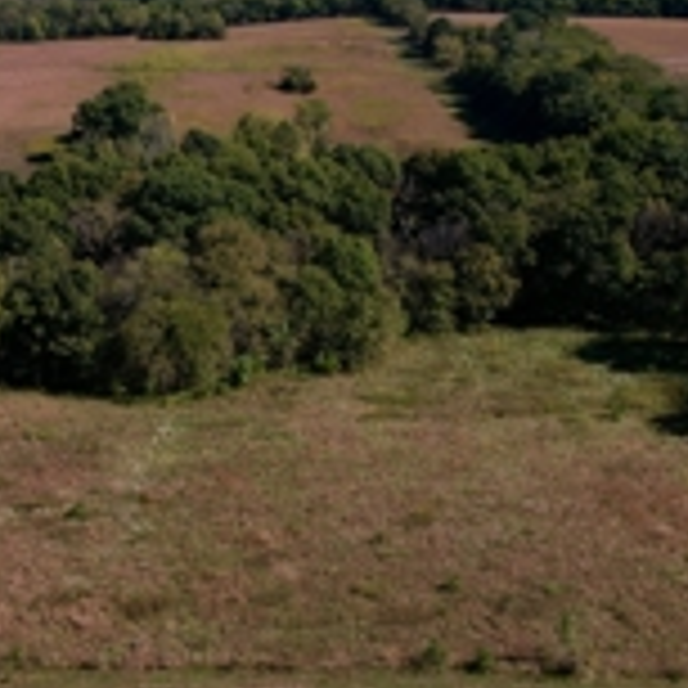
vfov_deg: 30.8
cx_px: 288
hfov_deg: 31.0
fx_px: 1237
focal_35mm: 55
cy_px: 216
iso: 100
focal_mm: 8.38
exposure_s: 1/100
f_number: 2.8
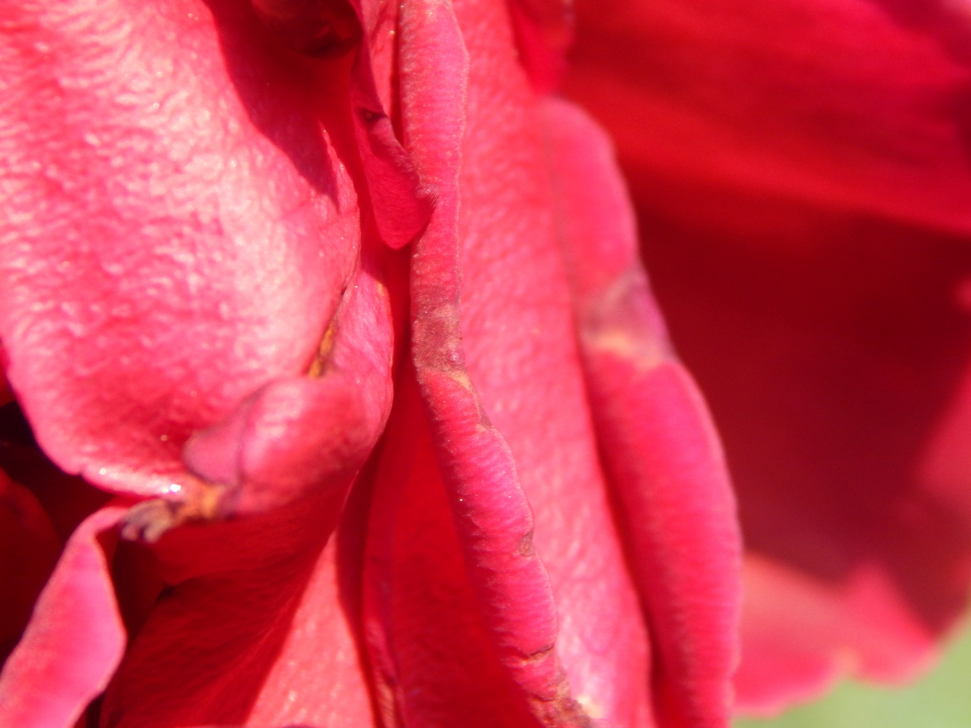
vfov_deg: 8.6
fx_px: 4825
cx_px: 458
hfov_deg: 11.5
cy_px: 286
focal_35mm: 172
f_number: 4.8
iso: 180
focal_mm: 23.4
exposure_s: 1/250
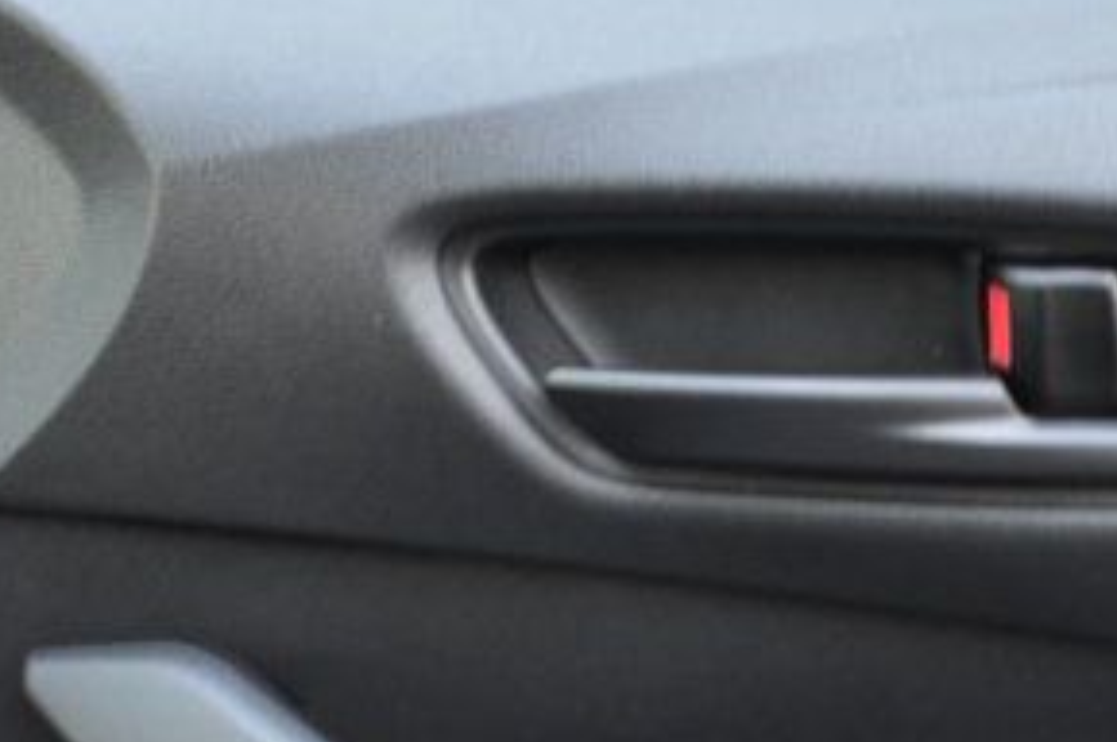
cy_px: 1040
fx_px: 3464
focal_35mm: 112
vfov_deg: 11.8
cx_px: 1194
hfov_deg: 17.7
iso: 1600
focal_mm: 21
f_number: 6.3
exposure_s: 1/15
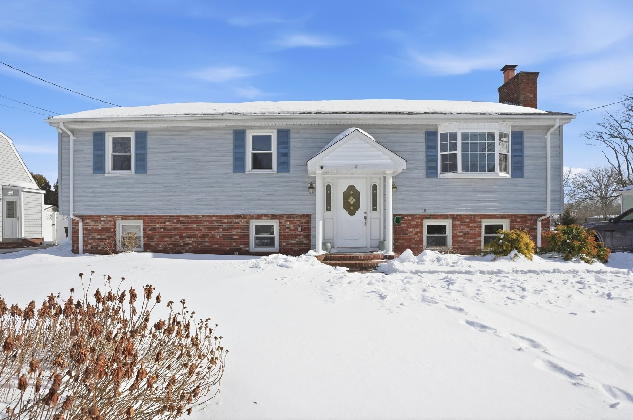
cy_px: 210
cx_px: 316
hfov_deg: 90.1
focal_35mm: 18
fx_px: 316
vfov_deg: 67.2
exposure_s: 1/4000
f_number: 7.1
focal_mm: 12
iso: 800
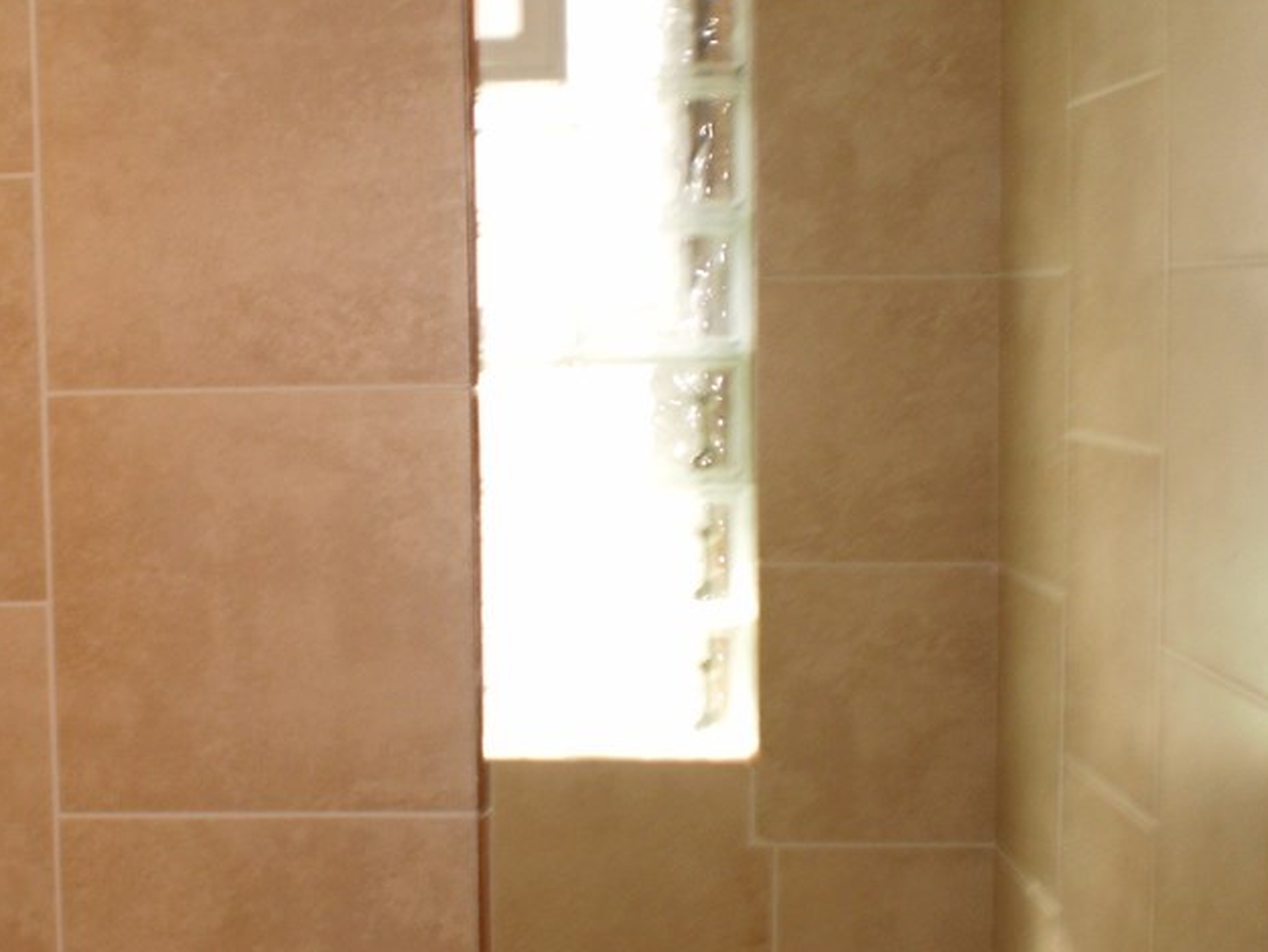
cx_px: 349
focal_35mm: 59
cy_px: 497
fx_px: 2162
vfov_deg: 24.8
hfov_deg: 32.2
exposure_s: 1/30
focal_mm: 6.3
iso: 125
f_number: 3.1
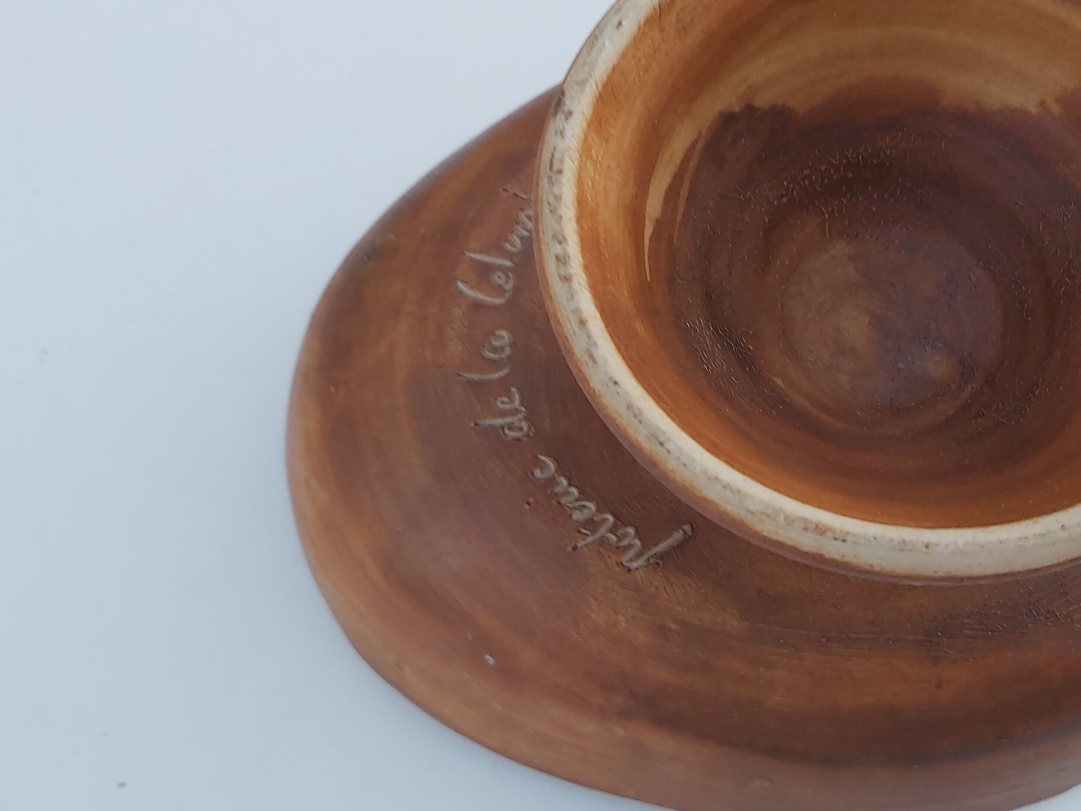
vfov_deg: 34.1
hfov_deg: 43.9
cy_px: 283
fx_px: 1312
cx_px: 748
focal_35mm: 42
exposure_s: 1/50
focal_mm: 3.92
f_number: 1.7
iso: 64
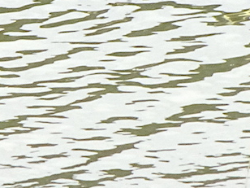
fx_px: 26989
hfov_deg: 0.5
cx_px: 9
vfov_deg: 0.4
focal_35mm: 3737
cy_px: -199
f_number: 8
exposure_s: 1/250
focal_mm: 123
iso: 200
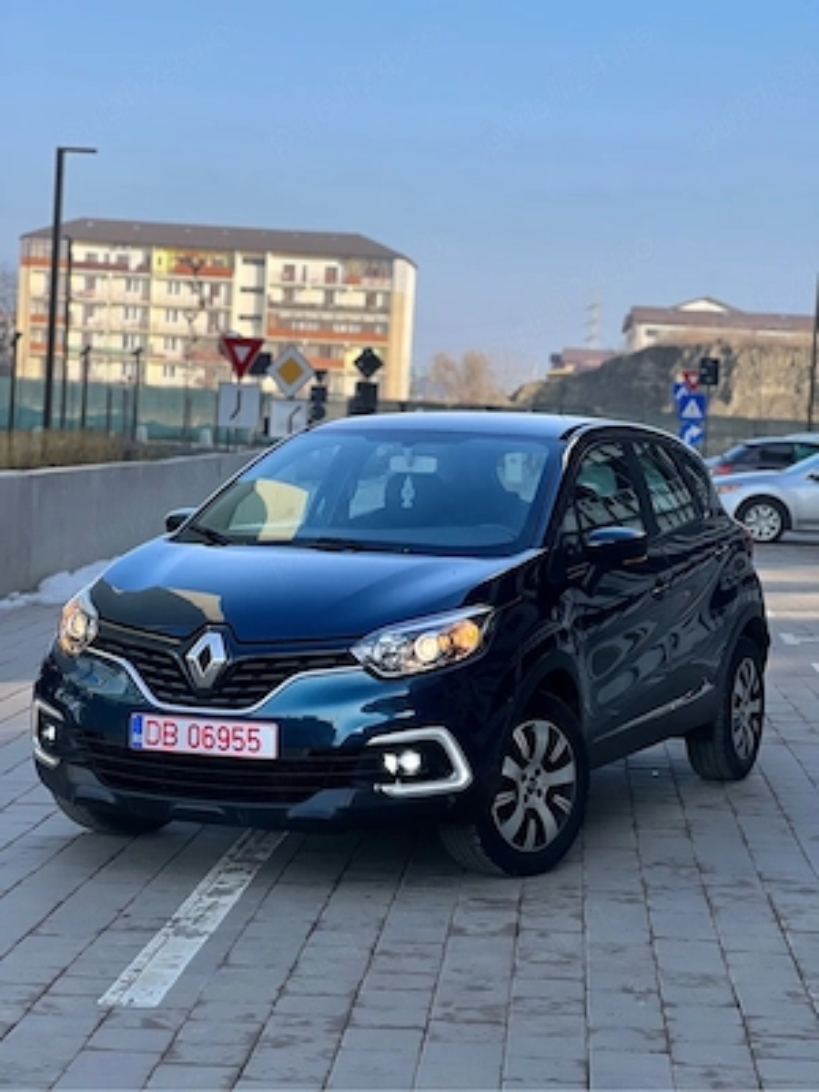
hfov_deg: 19.1
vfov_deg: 25.3
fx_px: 2429
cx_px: 410
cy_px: 546
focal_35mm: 77
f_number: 2.8
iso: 25
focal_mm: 9
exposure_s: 1/287
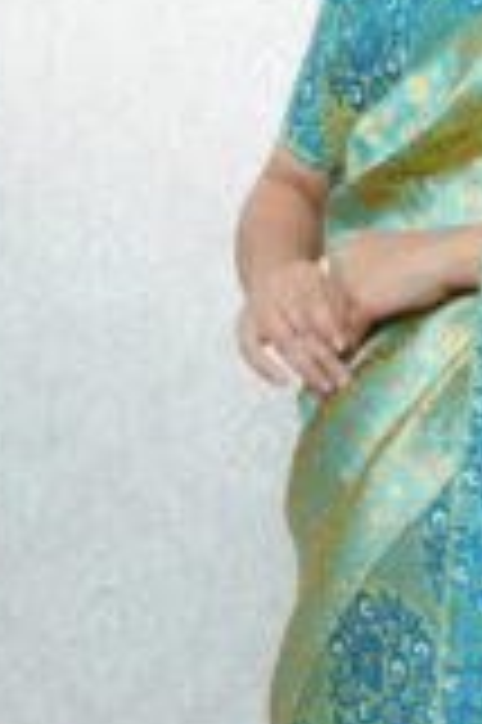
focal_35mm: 191
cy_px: 659
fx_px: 3837
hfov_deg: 7.2
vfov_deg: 10.7
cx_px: 441
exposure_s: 1/160
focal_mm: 45.4
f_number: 7.1
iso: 250
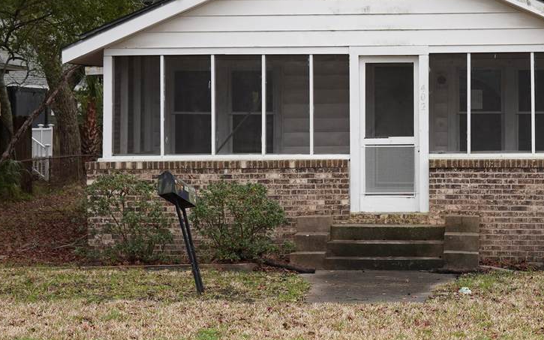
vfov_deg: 16.1
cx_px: 423
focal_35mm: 81
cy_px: 123
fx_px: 1201
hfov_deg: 25.2
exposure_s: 1/100
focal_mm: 30
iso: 100
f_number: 4.5
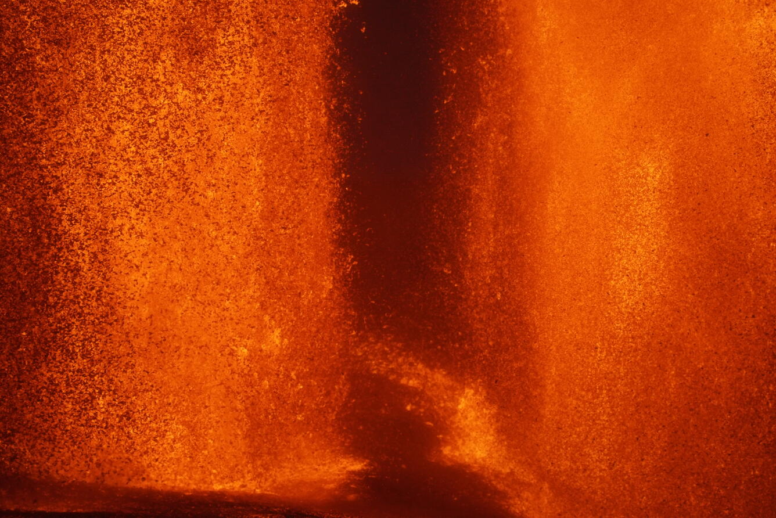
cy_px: 259
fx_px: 4313
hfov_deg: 10.3
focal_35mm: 200
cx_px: 388
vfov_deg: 6.9
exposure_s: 1/800
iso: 1250
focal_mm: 200
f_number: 5.6
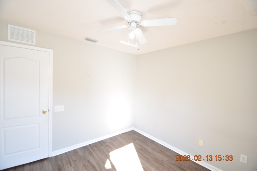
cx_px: 128
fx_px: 107
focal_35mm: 15
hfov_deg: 100.4
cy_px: 86
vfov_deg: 77.3
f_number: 4
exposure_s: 1/60
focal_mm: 10
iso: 400
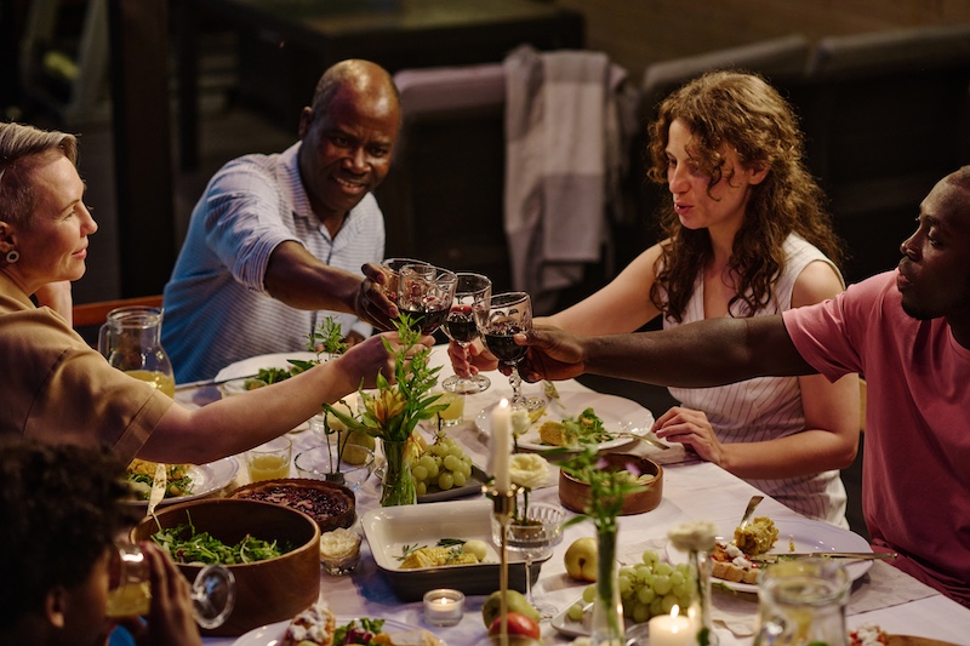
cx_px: 485
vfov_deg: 16.1
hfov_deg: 23.9
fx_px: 2290
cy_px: 323
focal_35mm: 85
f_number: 2.8
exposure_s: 1/160
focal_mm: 85
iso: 1000
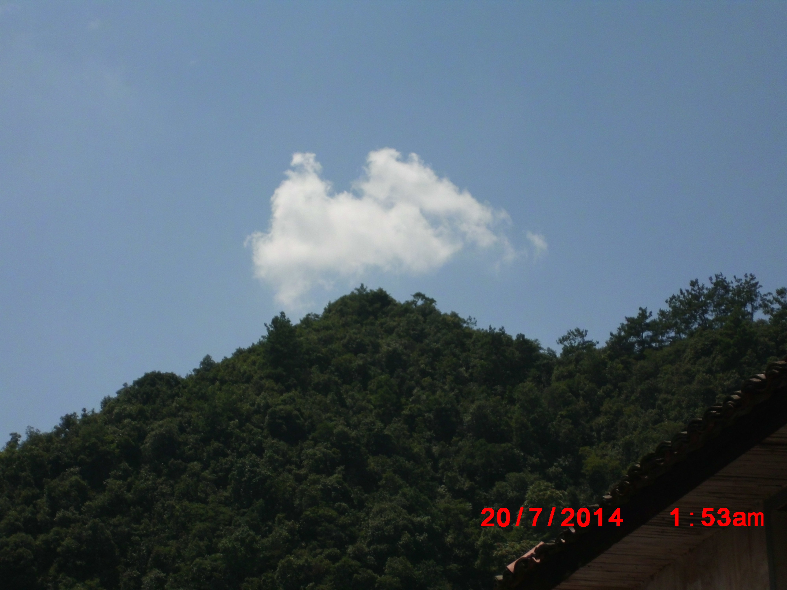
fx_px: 2433
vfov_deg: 13.8
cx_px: 394
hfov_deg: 18.4
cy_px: 295
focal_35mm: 107
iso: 64
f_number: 13.9
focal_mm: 18.9
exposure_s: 1/160
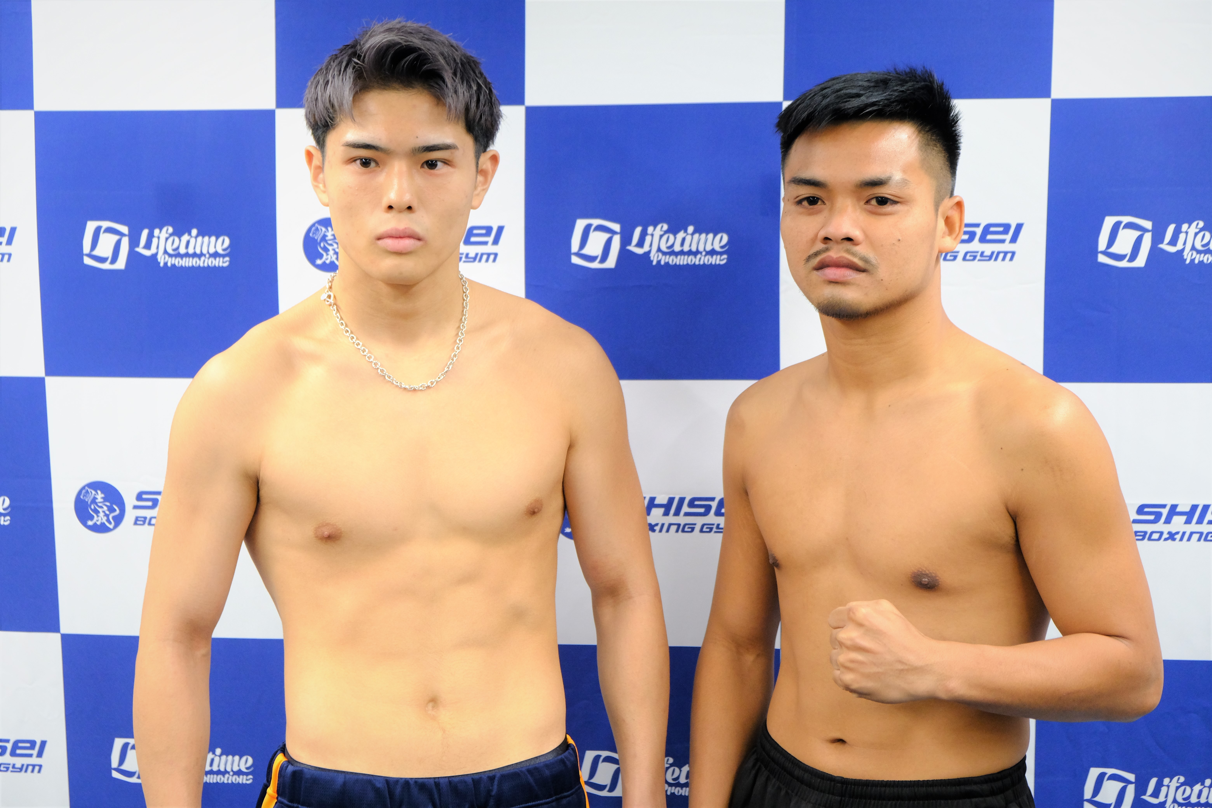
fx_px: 1885
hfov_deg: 35.6
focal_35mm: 56
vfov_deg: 24.2
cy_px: 404
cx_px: 606
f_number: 3.6
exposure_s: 1/60
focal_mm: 37.4
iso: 1250
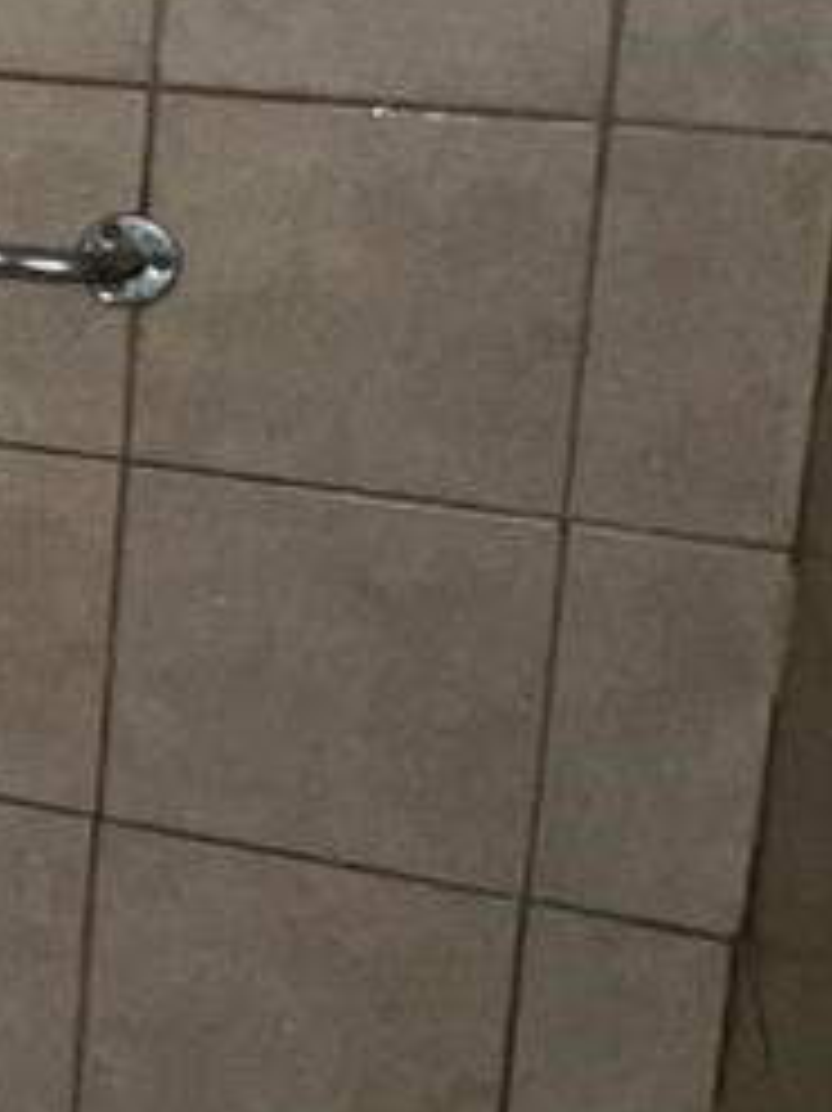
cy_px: 81
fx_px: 2598
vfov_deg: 23.4
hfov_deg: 13.7
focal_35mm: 81
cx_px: -1106
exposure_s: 1/30
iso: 125
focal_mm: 1.57
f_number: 1.8
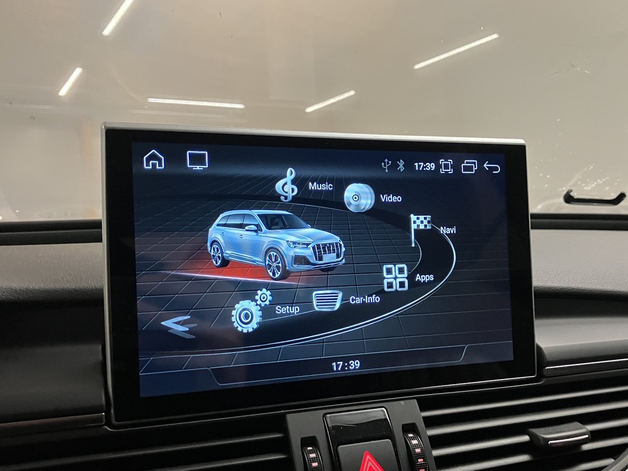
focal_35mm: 36
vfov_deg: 39.6
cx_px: 344
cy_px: 267
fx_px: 653
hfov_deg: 51.3
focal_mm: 3.99
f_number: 1.8
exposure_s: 1/60
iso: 320
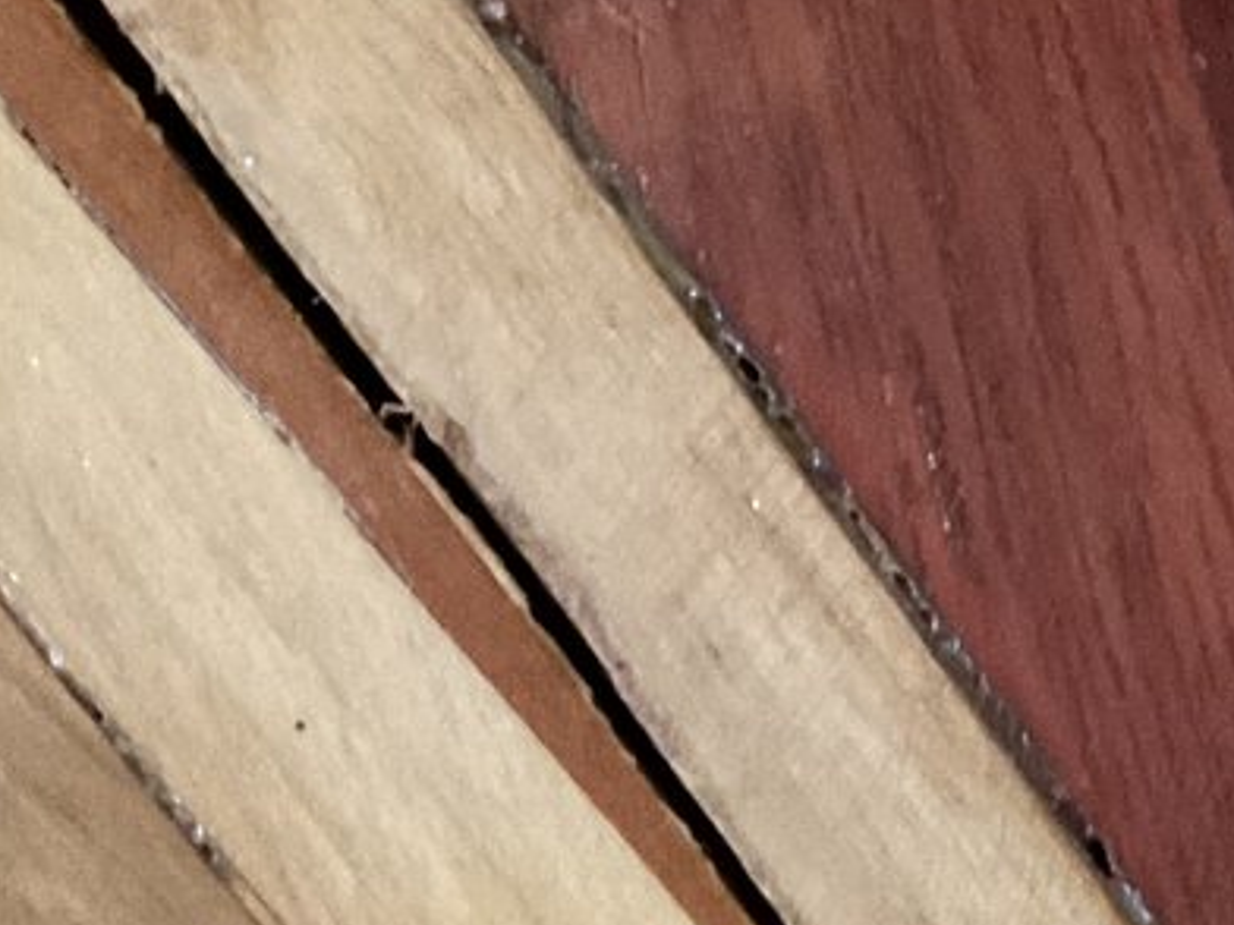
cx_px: 1616
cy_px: -310
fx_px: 3993
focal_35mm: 112
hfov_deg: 16.6
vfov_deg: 12.8
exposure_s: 1/30
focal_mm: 3
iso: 500
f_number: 1.8
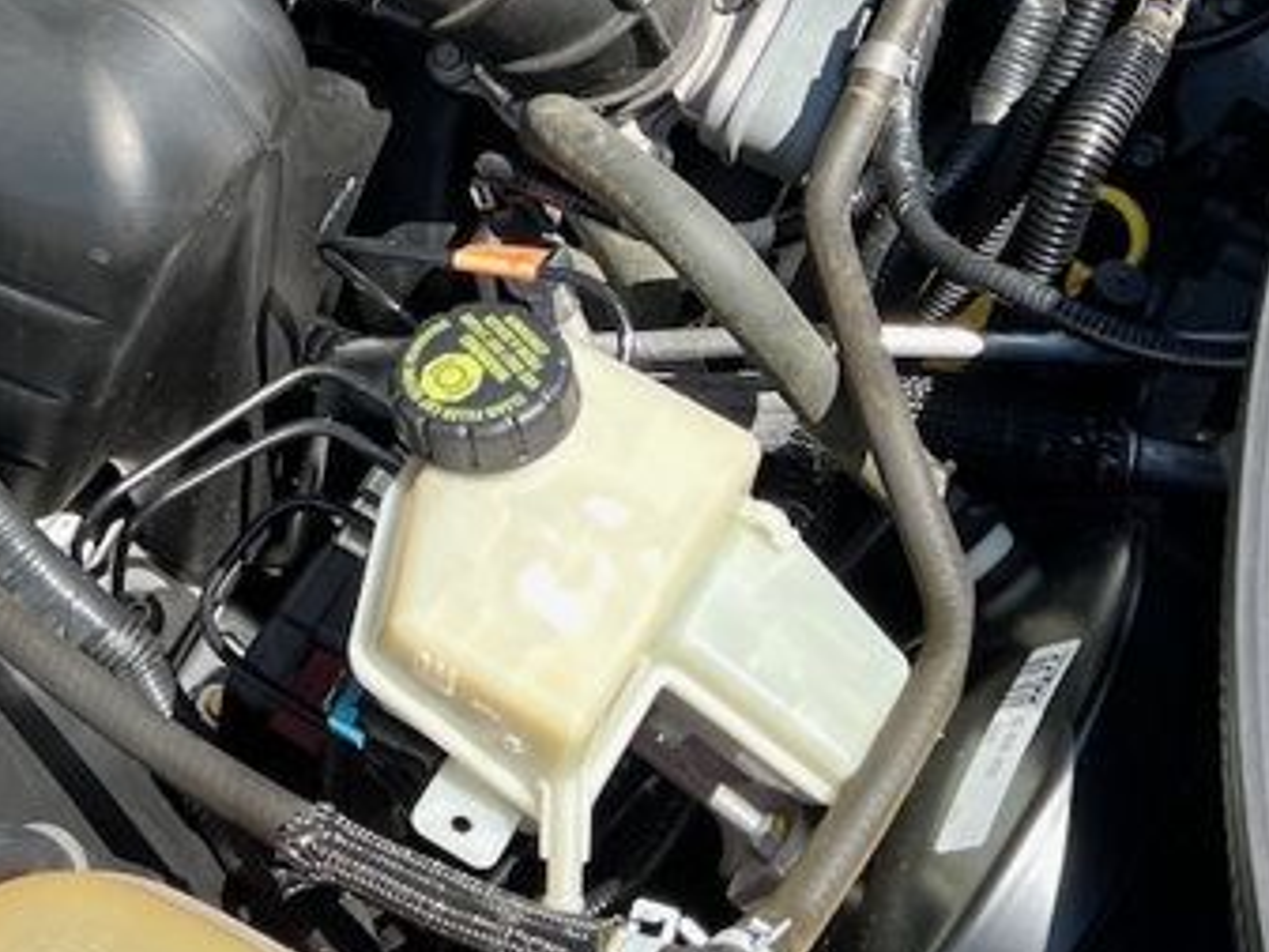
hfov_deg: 23.9
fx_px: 2897
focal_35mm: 79
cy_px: -109
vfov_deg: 18.0
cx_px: 83
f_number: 1.5
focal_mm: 5.7
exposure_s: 1/924
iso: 50
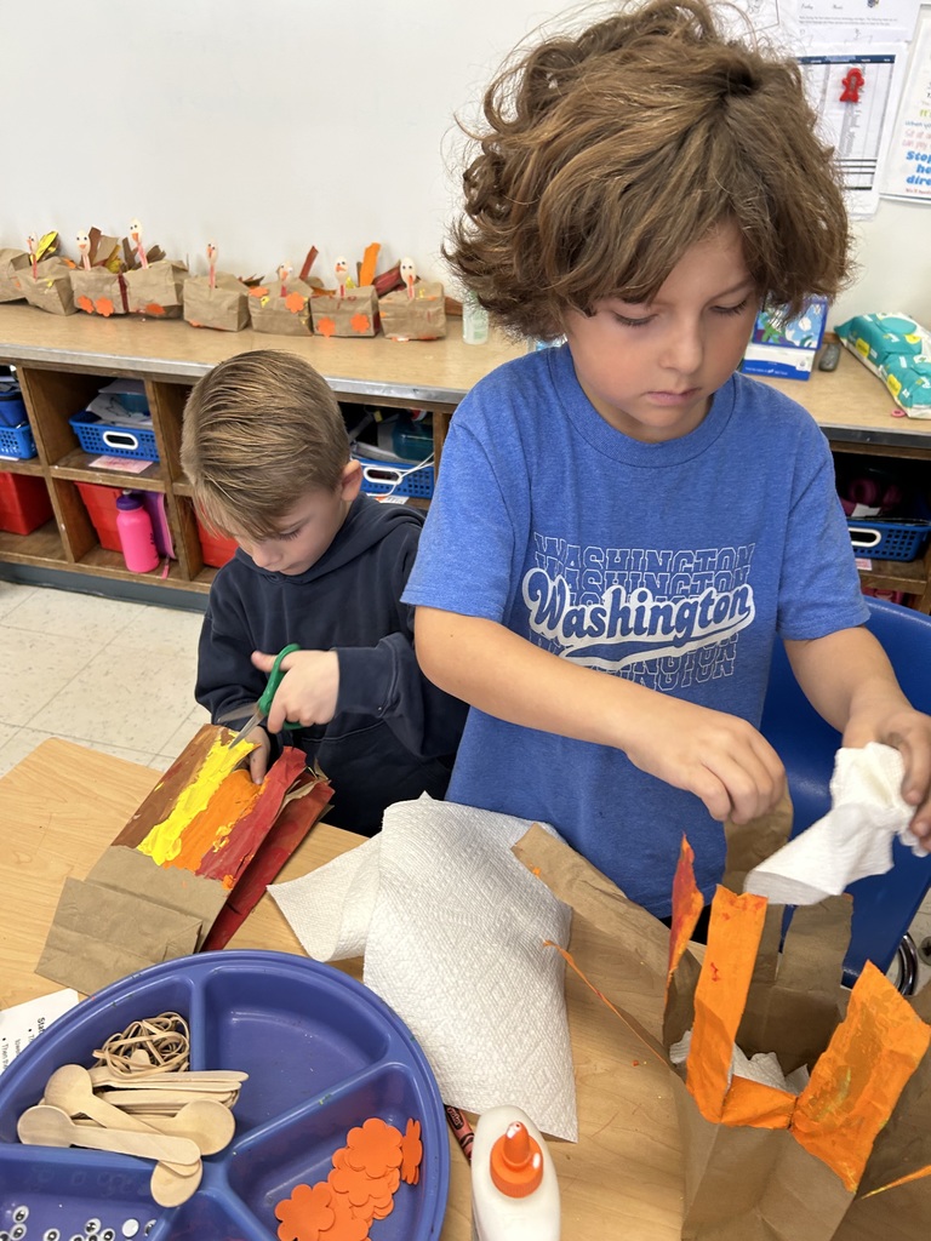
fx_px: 932
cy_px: 620
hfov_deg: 53.1
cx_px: 466
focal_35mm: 26
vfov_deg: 67.3
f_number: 1.5
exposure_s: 1/60
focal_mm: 5.7
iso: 125
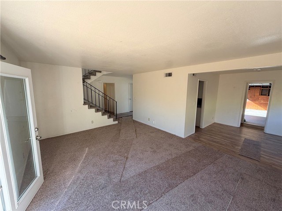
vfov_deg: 85.7
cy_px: 106
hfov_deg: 102.1
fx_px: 114
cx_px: 141
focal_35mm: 14
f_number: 2.2
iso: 64
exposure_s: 1/121
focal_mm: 2.22
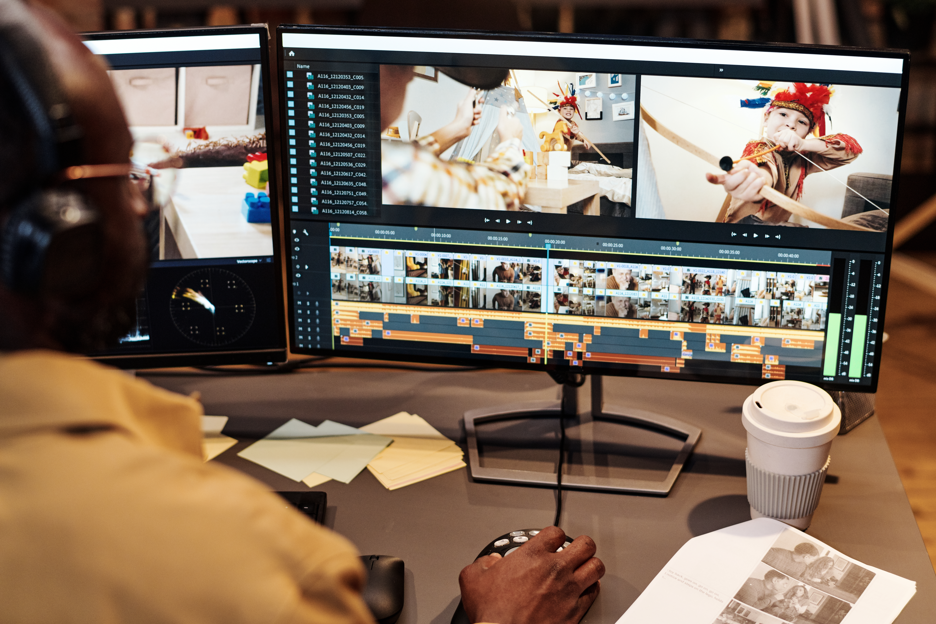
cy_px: 312
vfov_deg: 23.4
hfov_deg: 34.5
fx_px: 1508
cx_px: 468
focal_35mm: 58
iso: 800
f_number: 2.5
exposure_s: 1/125
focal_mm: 58
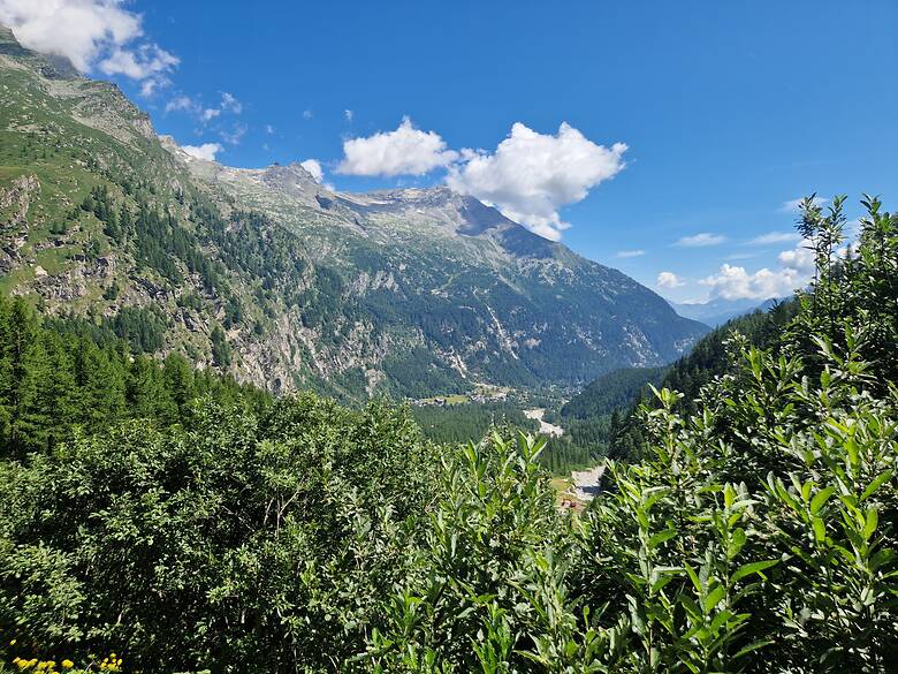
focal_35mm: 23
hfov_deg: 73.9
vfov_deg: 58.9
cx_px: 449
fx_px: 597
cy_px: 337
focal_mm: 5.4
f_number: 1.8
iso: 50
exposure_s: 1/1688
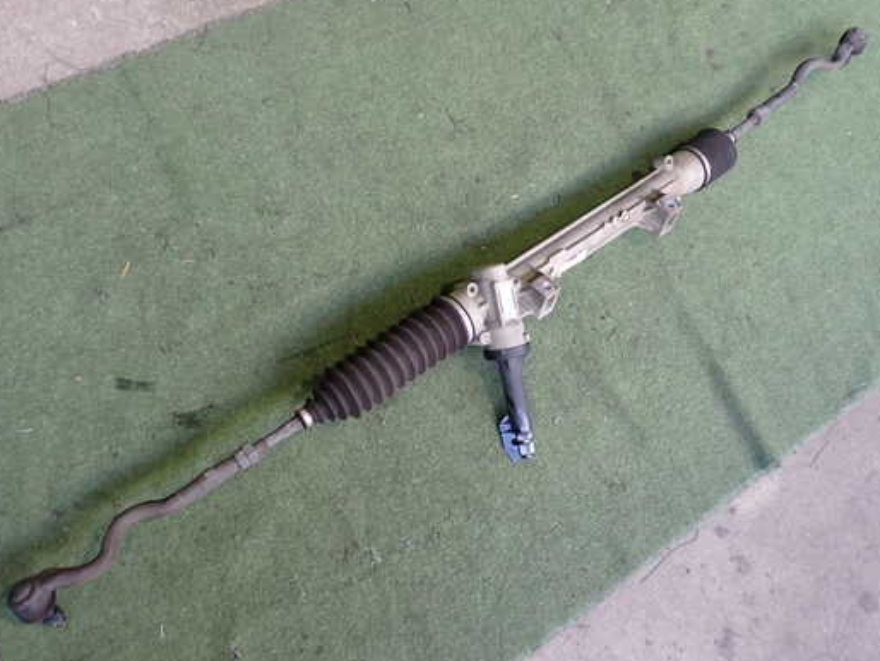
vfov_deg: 40.7
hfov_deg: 52.6
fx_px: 890
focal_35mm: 35
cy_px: 332
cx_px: 433
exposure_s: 1/50
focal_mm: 5.4
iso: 200
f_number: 2.3
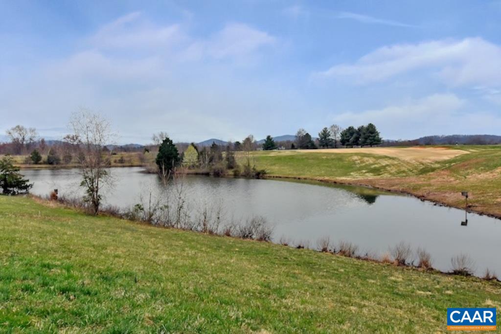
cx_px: 250
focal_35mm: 30
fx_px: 418
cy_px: 167
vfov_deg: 43.6
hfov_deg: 61.9
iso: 250
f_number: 8
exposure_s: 1/500
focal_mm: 20
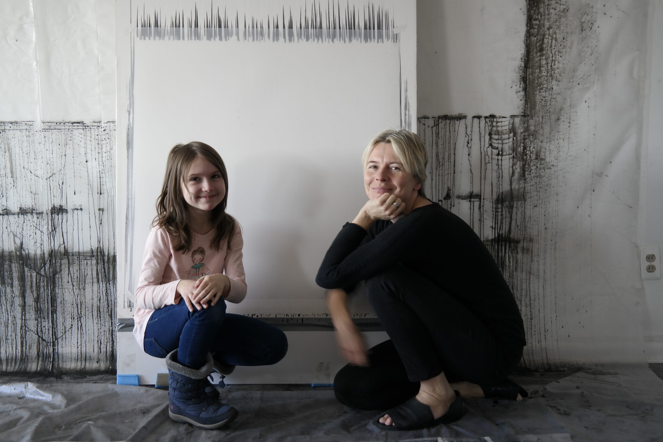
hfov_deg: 53.1
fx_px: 663
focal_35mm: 36
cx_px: 332
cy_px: 221
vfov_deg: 36.9
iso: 400
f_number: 4
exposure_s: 1/50
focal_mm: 24
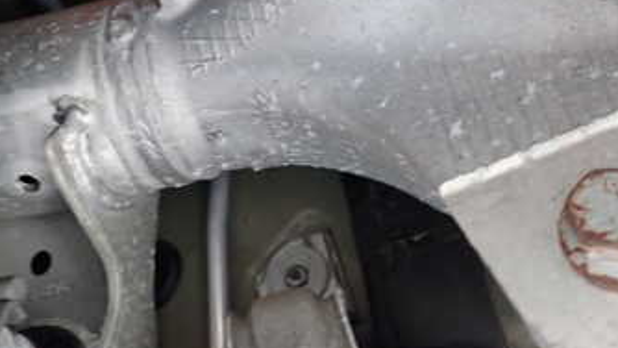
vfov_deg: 23.8
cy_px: 37
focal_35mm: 49
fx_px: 803
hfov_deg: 42.1
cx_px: 333
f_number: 2
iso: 400
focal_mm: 4.5
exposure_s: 1/30
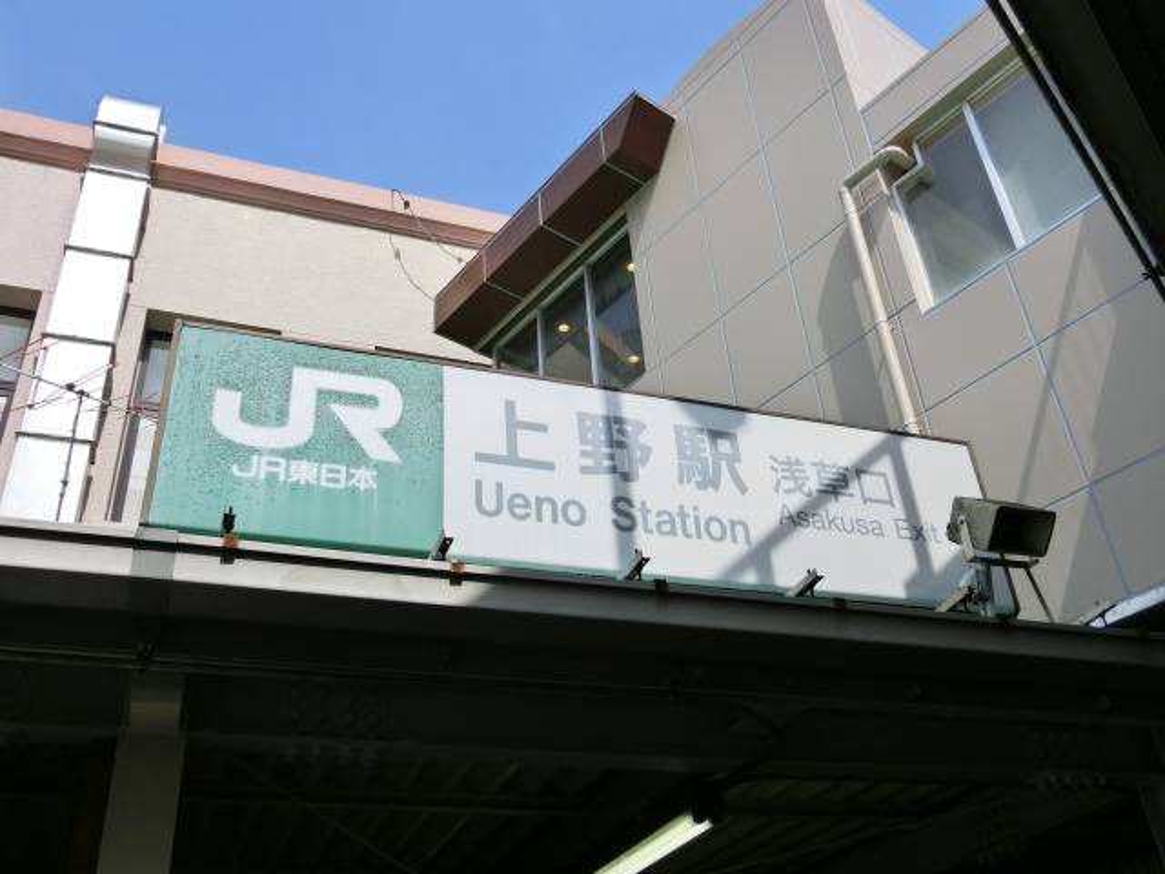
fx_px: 1144
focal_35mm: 34
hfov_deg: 54.0
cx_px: 582
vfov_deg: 41.8
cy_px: 437
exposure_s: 1/1000
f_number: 3.9
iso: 80
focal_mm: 6
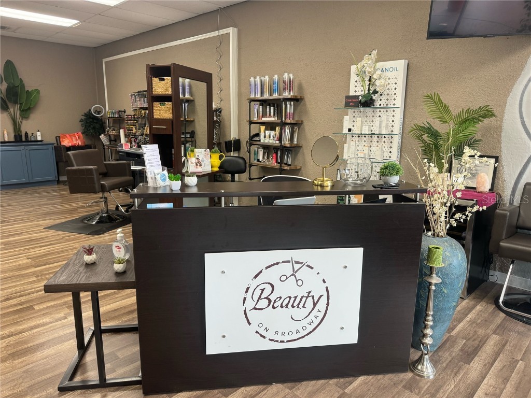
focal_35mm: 24
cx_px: 266
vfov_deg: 56.8
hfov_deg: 71.6
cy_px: 199
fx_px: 368
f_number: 1.78
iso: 125
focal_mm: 6.76
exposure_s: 1/60
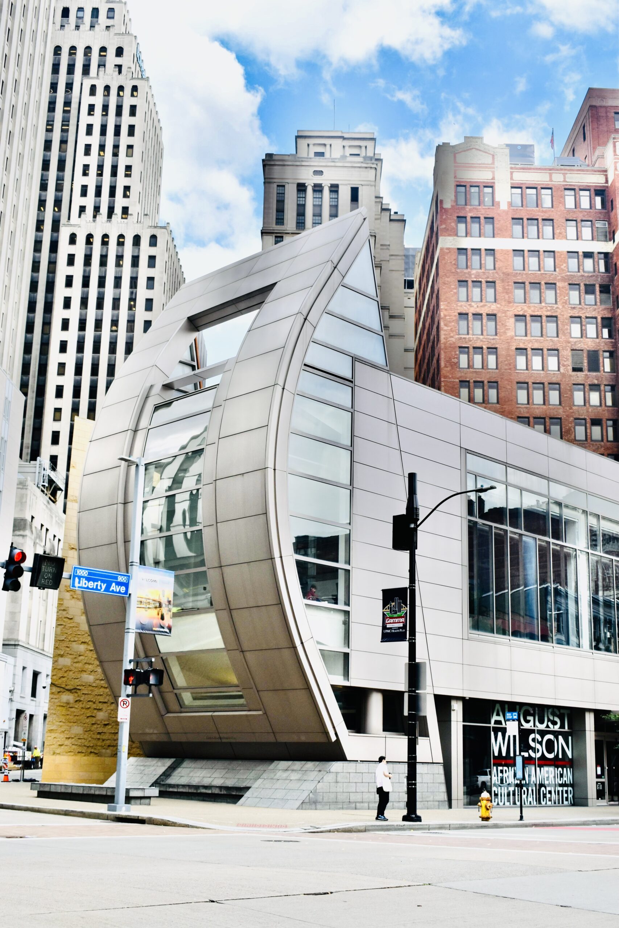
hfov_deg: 30.9
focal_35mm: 44
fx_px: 1122
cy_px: 464
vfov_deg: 45.0
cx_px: 310
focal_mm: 29
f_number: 8
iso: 200
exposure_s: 1/250
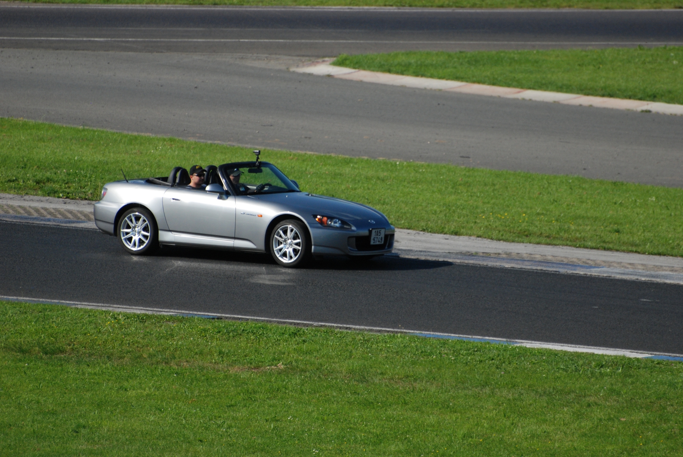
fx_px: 8547
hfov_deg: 4.6
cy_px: 228
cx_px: 342
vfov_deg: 3.1
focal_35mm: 450
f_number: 5.6
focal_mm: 300
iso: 400
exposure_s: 1/2000
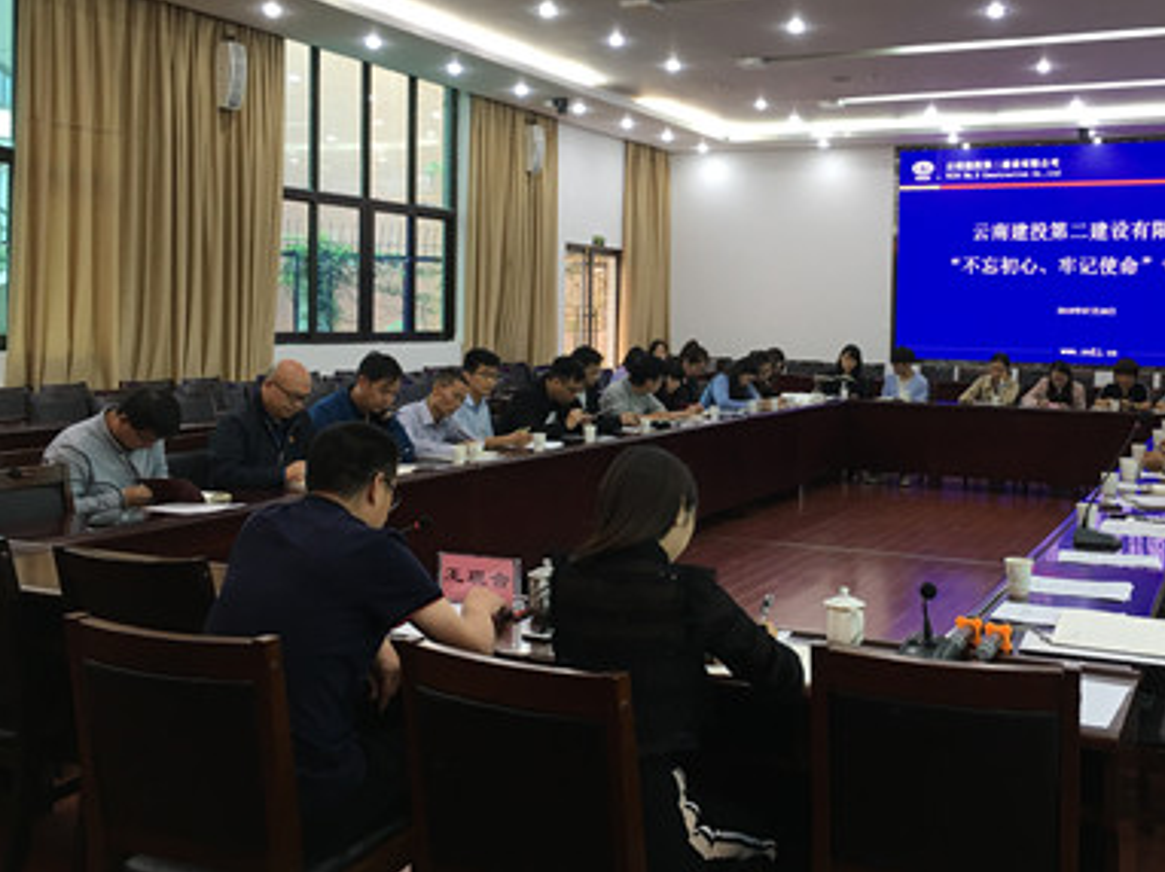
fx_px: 1278
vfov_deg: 37.5
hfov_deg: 48.6
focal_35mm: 38
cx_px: 711
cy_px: 349
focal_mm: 4.15
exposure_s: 1/17
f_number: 2.2
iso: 32
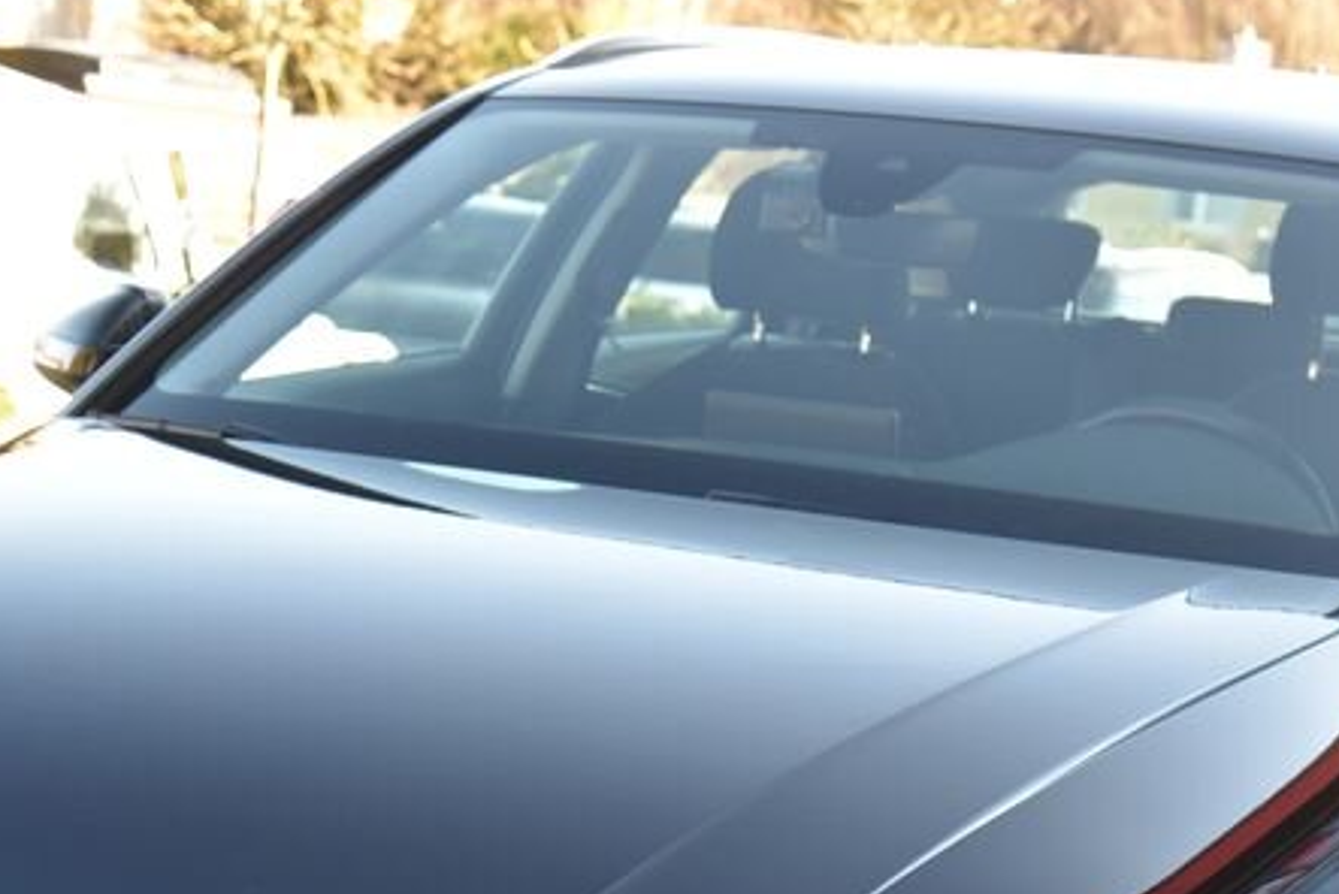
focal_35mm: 111
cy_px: 894
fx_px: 4131
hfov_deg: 18.4
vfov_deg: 12.2
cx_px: 605
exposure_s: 1/100
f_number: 5
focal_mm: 48
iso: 500
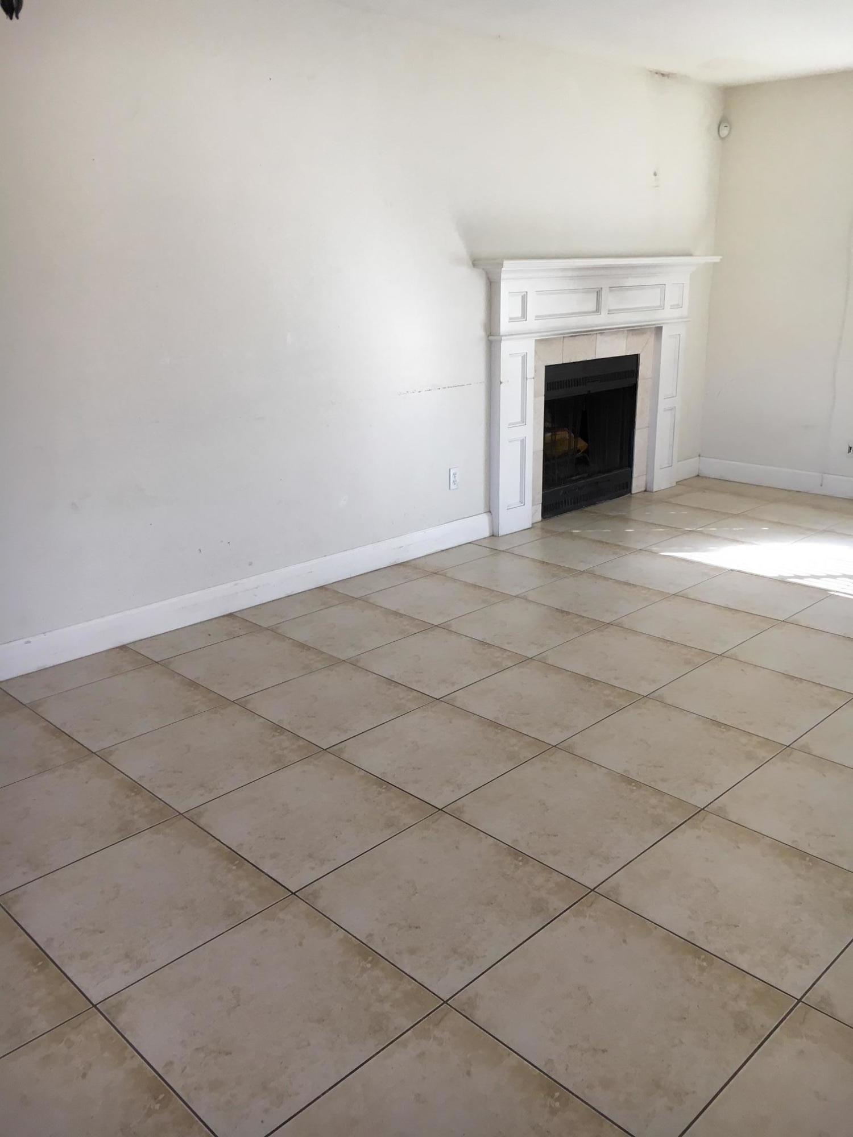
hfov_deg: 48.2
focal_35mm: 29
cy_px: 568
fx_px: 953
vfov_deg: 61.7
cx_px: 426
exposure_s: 1/40
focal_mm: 4.15
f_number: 2.2
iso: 25
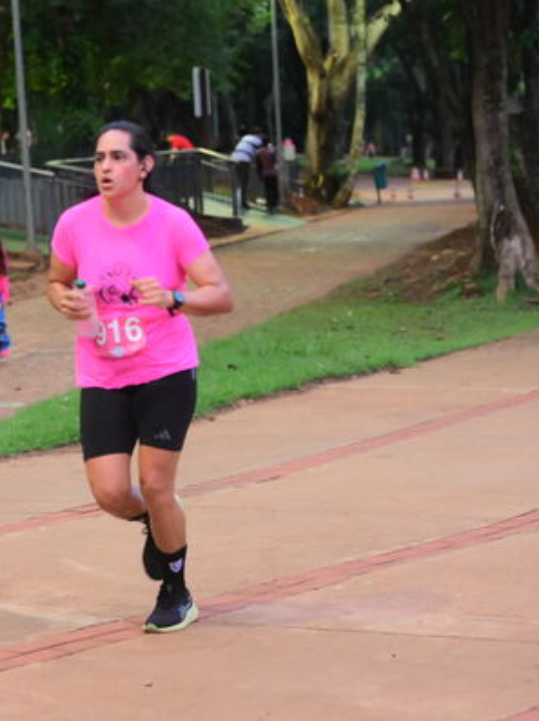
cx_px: 89
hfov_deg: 11.8
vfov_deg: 15.8
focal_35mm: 125
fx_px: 2599
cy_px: 360
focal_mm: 86
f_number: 4
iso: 12800
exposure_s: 1/250
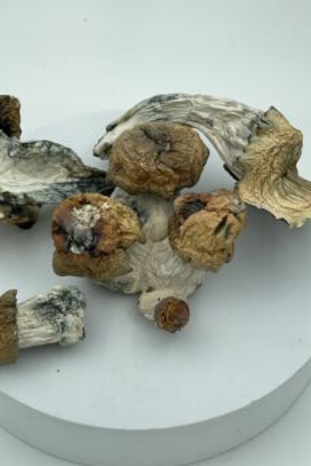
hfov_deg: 21.9
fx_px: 803
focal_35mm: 62
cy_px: 204
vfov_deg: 32.3
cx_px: 140
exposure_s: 1/607
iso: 25
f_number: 2
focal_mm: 6
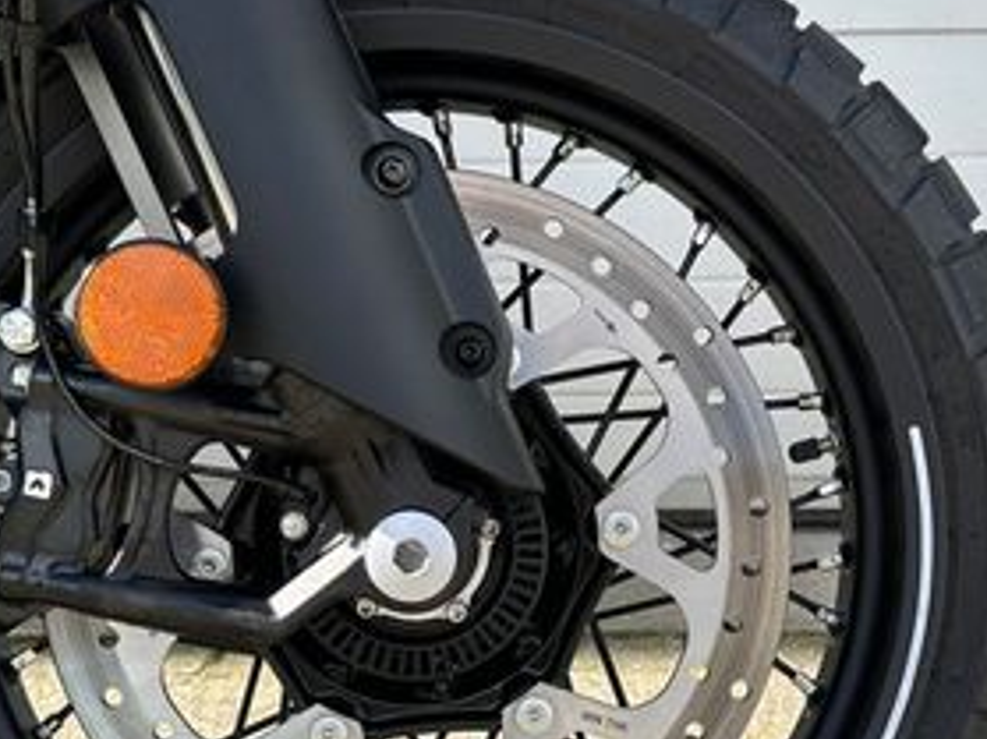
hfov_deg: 34.9
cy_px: 495
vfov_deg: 26.4
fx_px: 1568
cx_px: 460
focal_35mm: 55
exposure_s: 1/1107
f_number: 1.78
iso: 80
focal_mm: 6.86
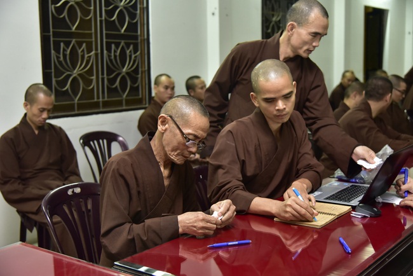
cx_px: 206
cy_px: 138
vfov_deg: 28.1
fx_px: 551
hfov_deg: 41.1
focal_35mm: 48
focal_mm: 48
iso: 1250
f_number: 4
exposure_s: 1/40
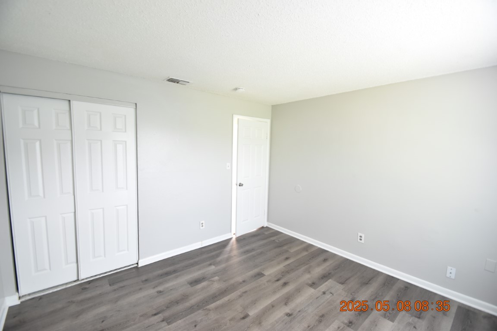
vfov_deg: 77.3
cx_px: 248
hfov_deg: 100.4
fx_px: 207
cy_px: 166
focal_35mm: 15
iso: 800
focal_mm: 10
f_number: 4
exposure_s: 1/20
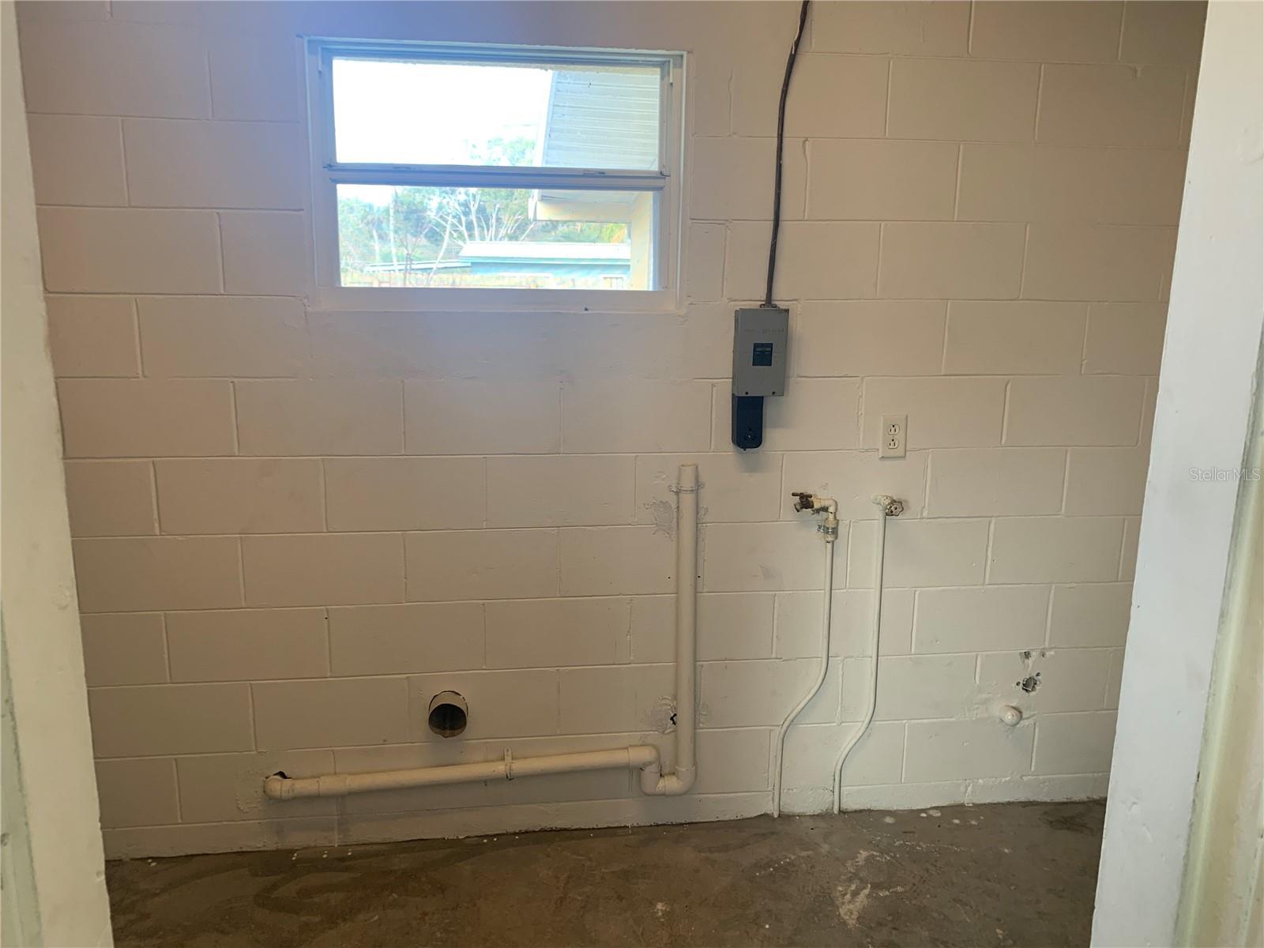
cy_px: 474
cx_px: 632
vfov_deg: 53.1
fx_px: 949
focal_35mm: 26
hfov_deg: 67.3
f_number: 1.8
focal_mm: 4.25
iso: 64
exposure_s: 1/60
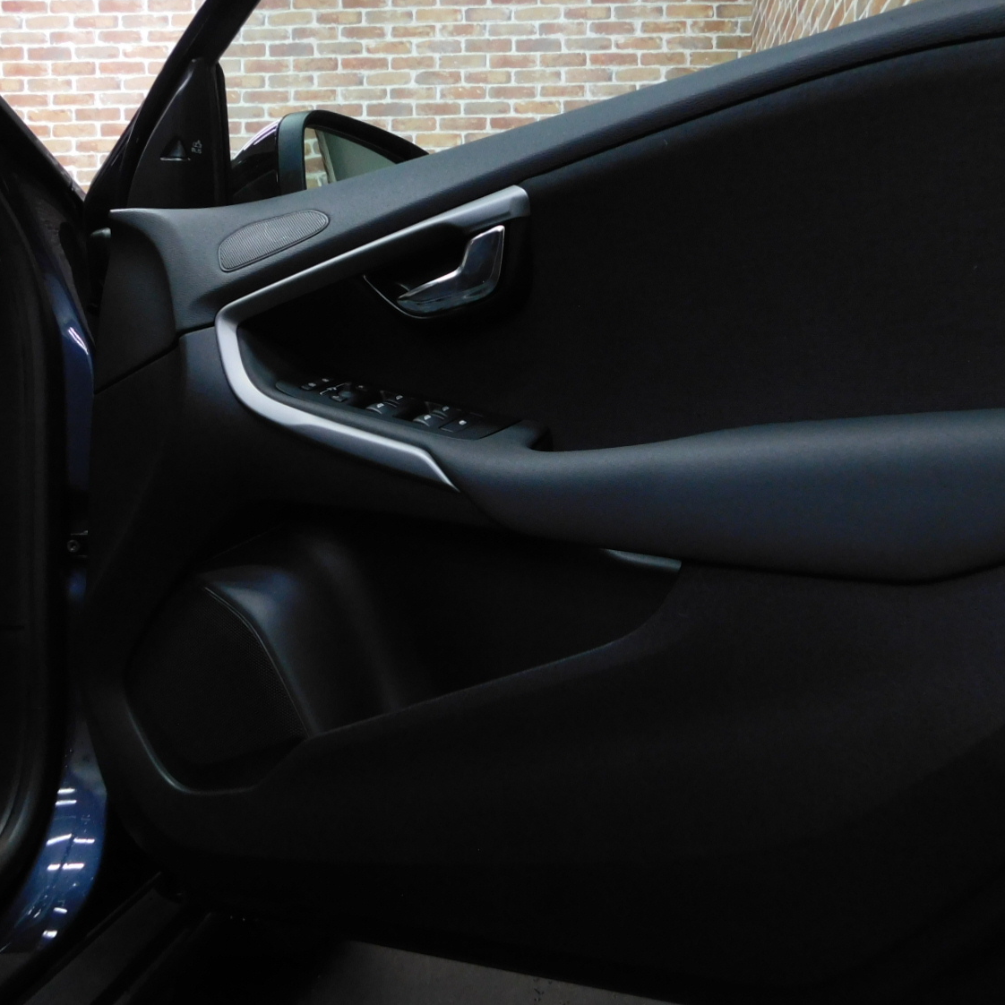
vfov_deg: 55.6
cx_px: 563
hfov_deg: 55.5
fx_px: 953
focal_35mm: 29
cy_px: 490
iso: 320
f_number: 3
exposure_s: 1/30
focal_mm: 4
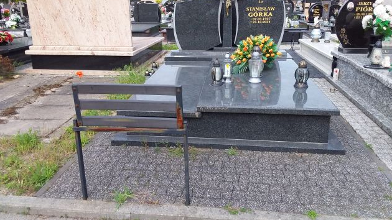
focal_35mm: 31
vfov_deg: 37.7
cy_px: 94
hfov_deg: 62.6
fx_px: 322
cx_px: 198
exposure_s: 1/643
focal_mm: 2.91
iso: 40
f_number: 1.9
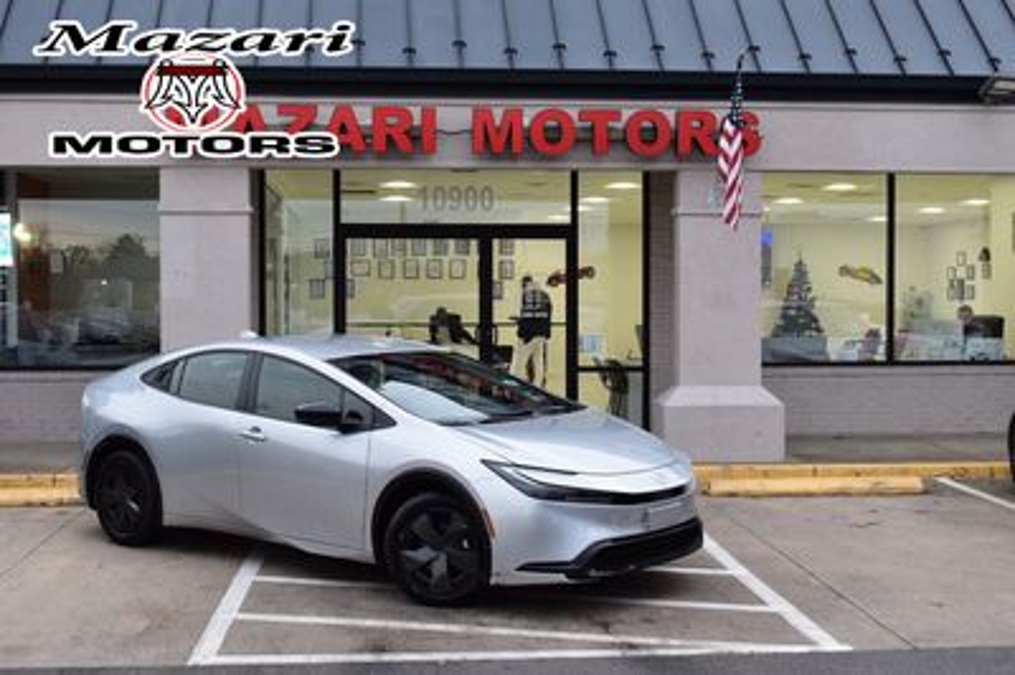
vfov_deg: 28.0
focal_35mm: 48
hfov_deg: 41.1
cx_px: 508
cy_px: 338
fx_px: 1352
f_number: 7.1
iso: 400
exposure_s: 1/40
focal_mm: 32
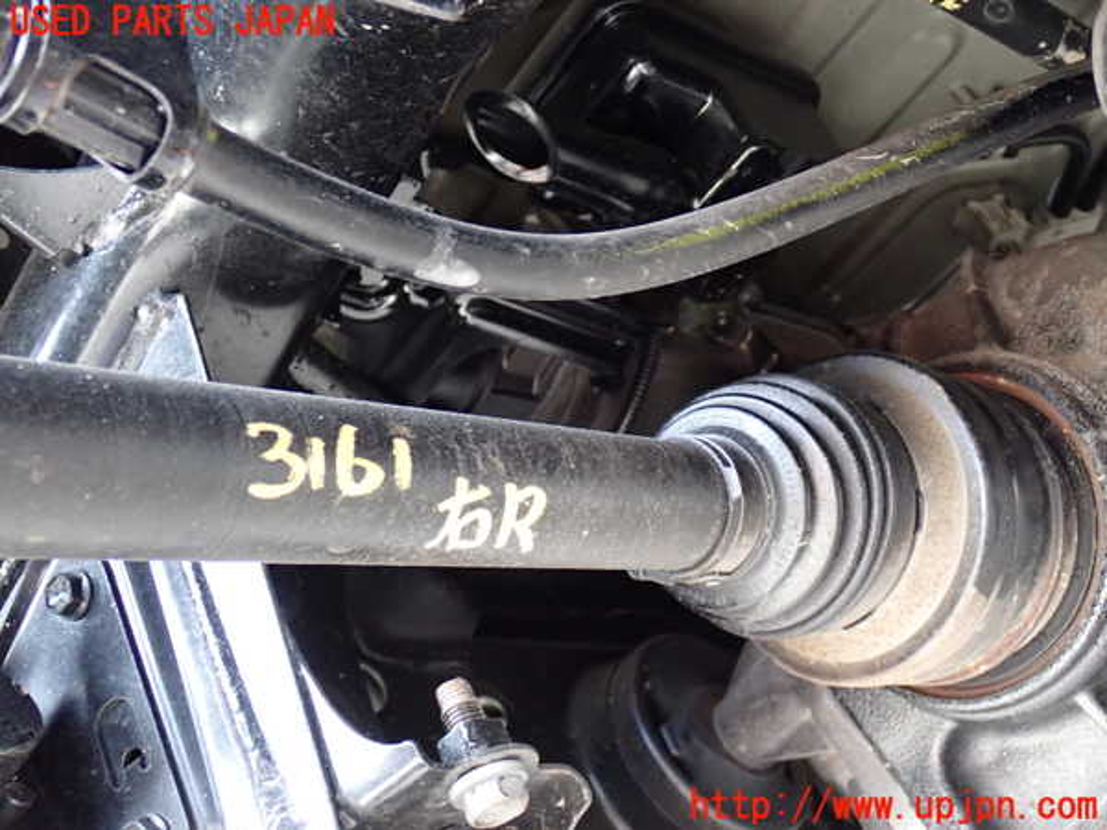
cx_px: 554
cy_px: 415
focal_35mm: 47
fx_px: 1503
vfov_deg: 30.9
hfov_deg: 40.4
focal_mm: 8.4
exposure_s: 1/30
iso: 800
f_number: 3.1
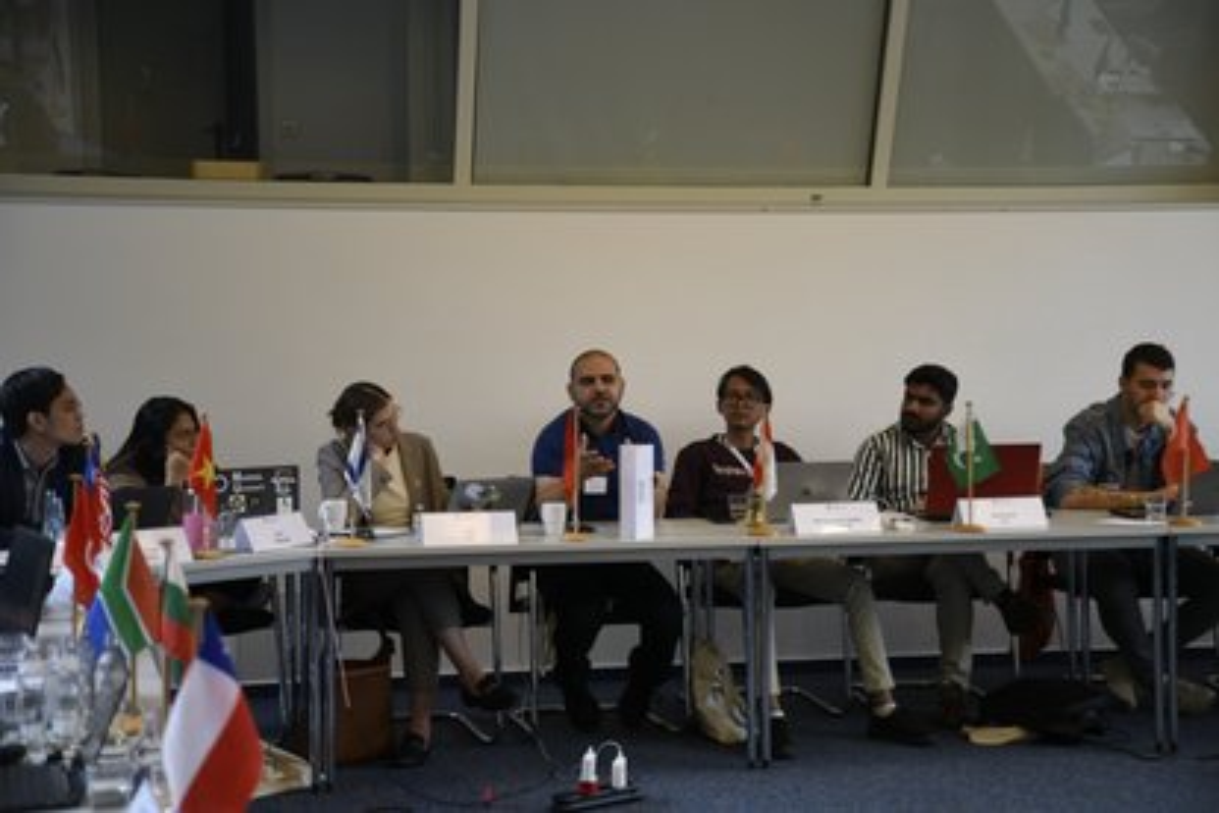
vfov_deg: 19.7
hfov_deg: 29.2
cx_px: 610
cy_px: 406
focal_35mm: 69
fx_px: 2336
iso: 320
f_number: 3.5
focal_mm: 46
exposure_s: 1/100
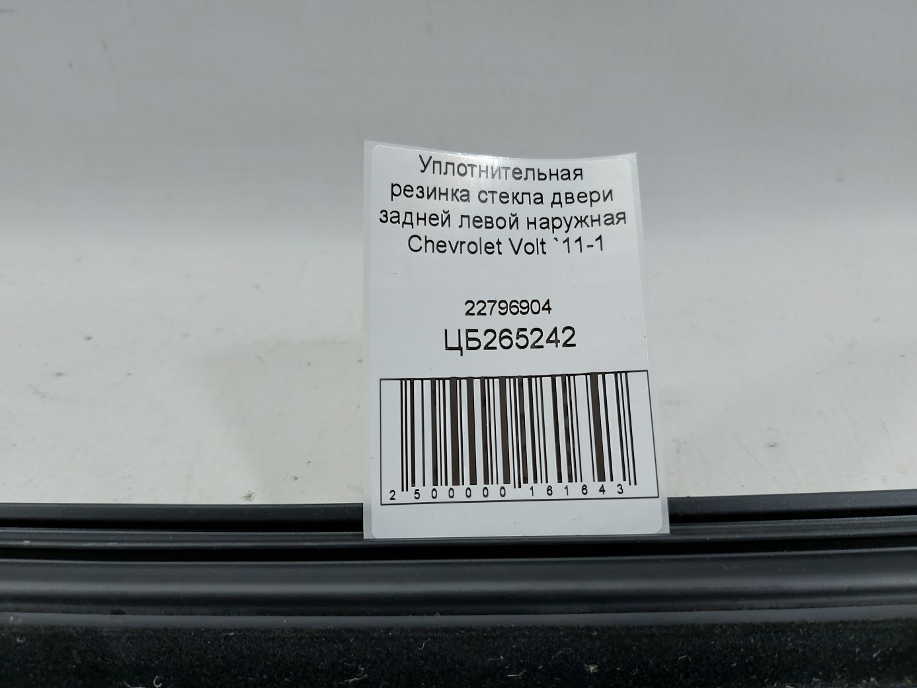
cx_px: 458
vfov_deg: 56.8
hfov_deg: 71.6
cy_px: 344
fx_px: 636
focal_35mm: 24
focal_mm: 5.23
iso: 50
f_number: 1.8
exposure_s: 1/50
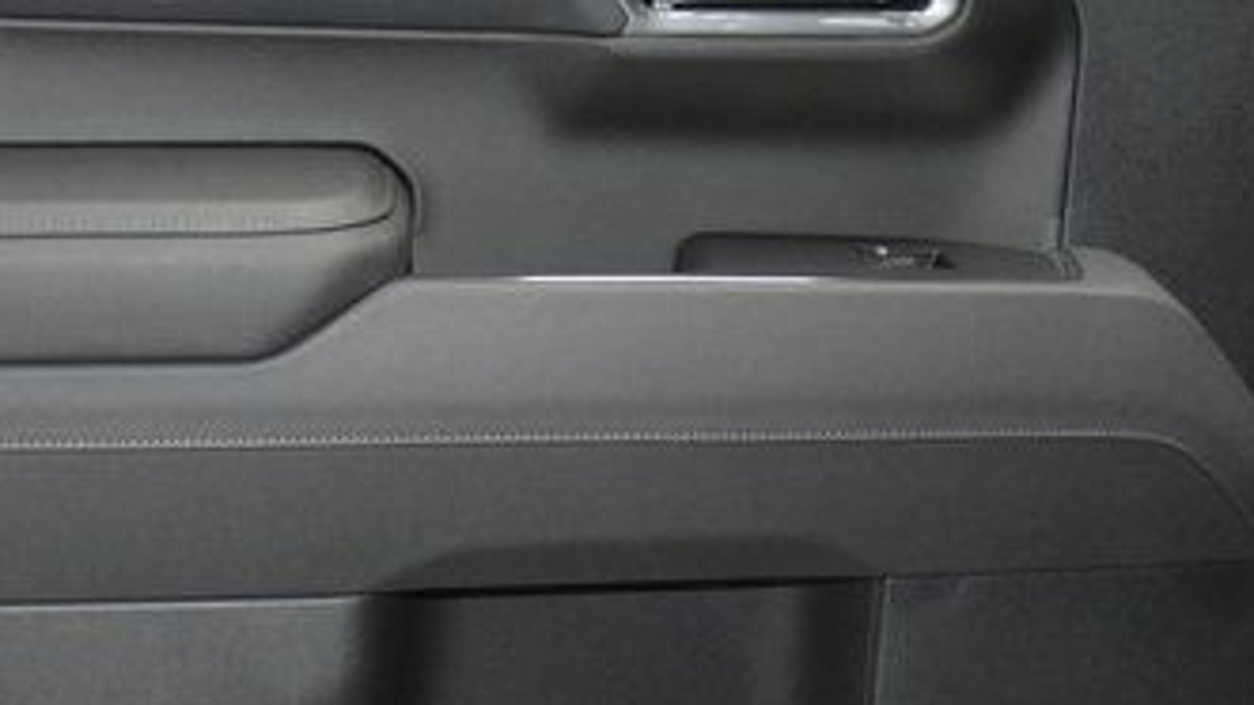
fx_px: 2427
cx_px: 424
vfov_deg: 16.3
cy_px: 624
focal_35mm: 73
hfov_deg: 28.8
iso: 3200
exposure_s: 1/125
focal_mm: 24
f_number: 3.8
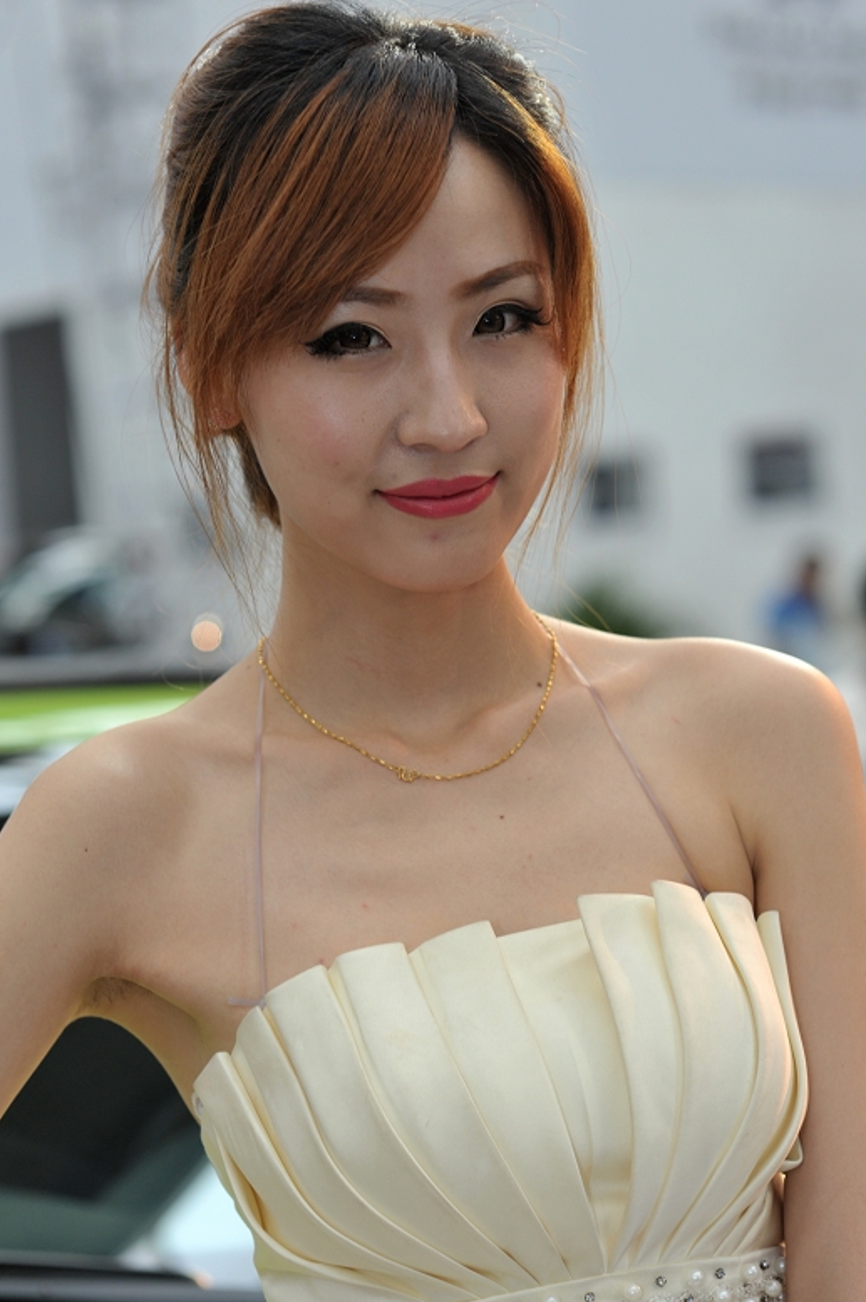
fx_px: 3360
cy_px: 662
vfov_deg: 21.9
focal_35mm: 93
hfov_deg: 14.7
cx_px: 425
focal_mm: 85
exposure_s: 1/160
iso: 640
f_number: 4
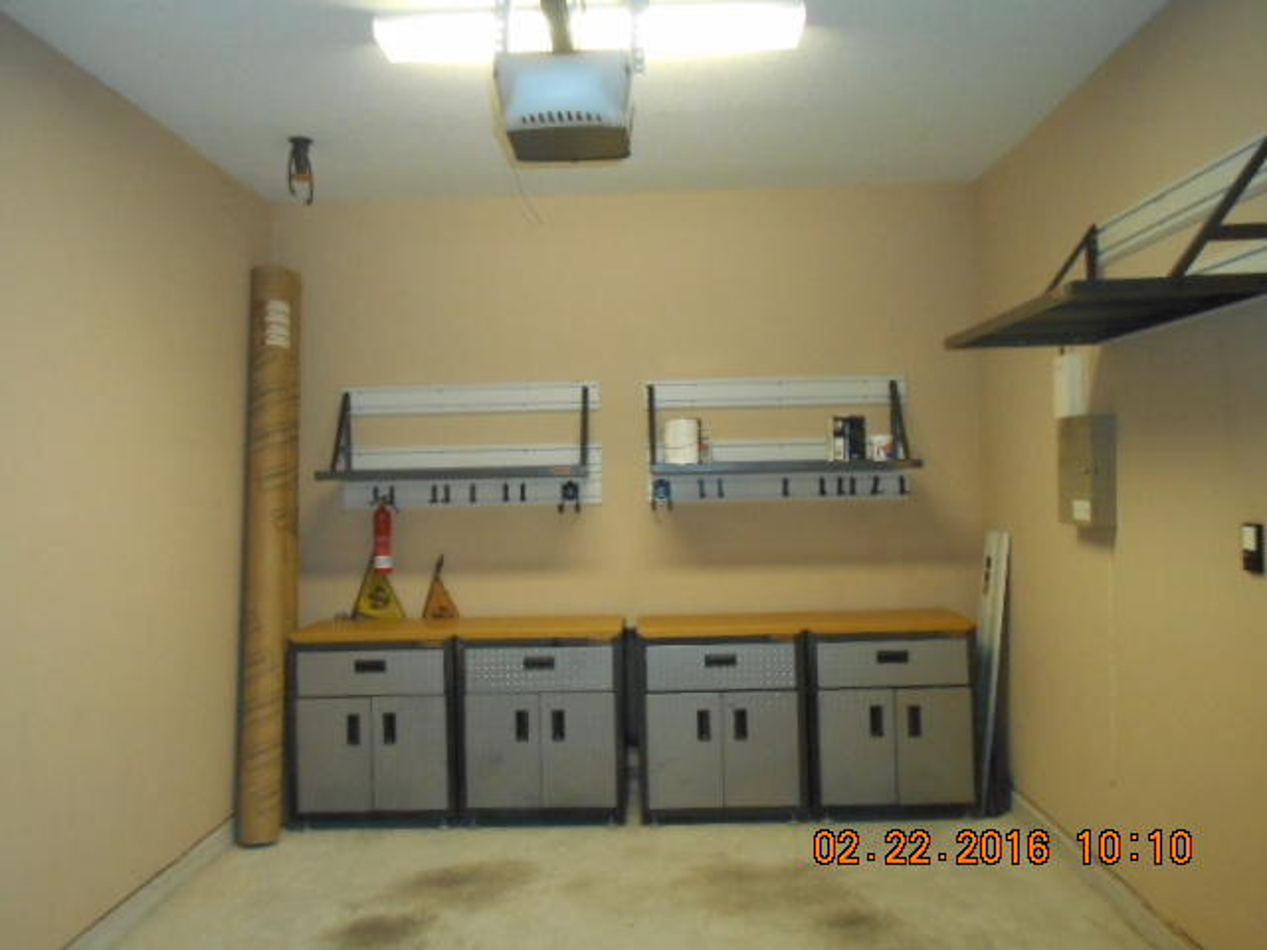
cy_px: 475
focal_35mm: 29
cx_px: 634
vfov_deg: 48.2
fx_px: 1061
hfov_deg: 61.7
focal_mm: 5.2
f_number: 4
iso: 560
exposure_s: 1/25
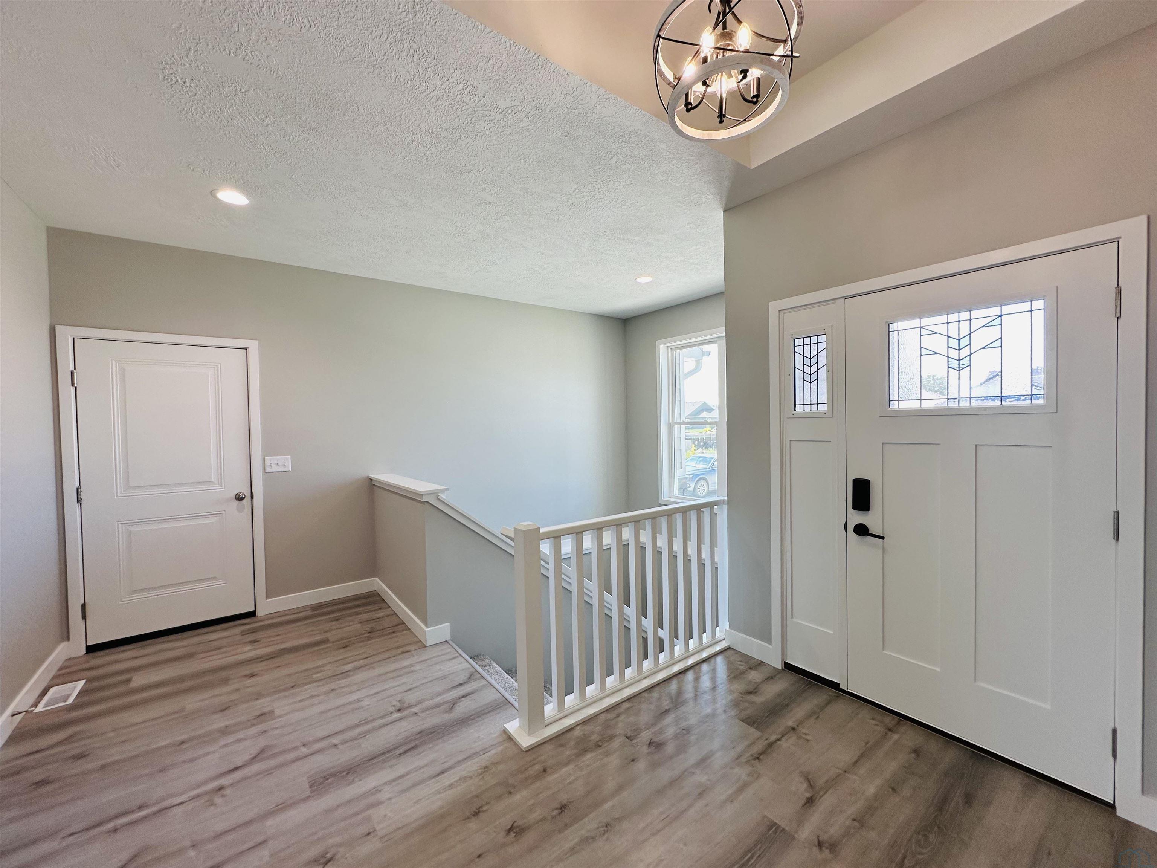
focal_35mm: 14
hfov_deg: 102.1
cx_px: 578
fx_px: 468
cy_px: 434
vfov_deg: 85.7
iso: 100
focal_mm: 2.22
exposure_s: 1/120
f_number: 2.2
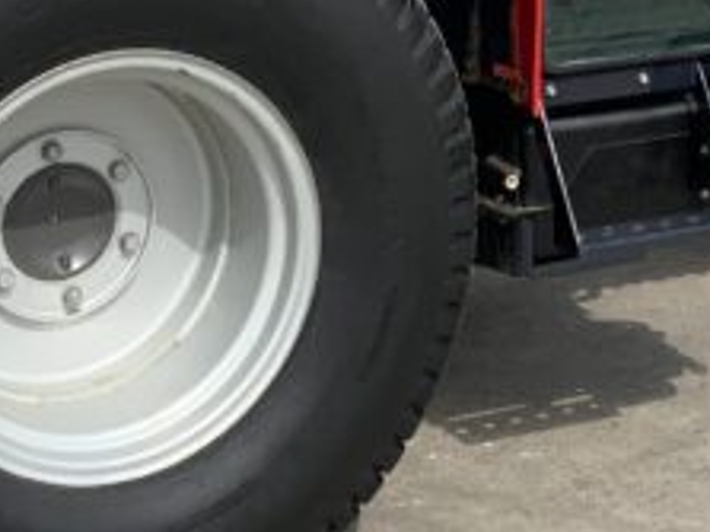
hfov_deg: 14.8
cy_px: -280
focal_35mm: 133
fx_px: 2726
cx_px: 551
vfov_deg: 10.7
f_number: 1.8
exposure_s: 1/1451
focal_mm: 3
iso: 16
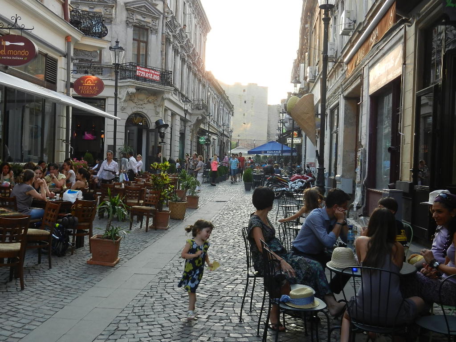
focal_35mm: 38
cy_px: 171
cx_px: 228
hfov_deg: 49.0
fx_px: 501
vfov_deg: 37.7
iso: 160
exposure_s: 1/100
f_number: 4
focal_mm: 6.9
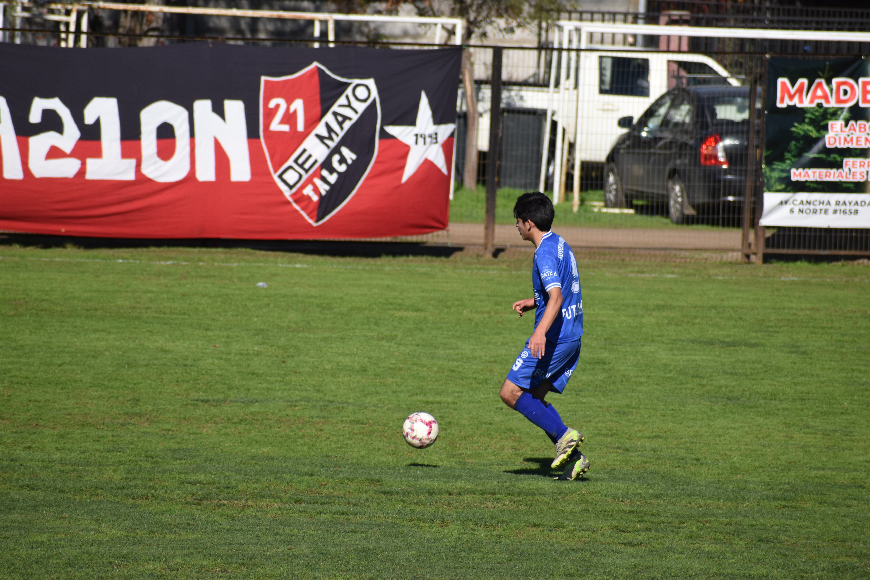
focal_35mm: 450
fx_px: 10874
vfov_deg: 3.1
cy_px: 290
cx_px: 435
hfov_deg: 4.6
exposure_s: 1/1250
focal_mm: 300
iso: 250
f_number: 8
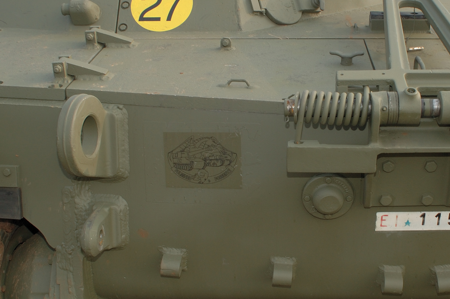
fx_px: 649
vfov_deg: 25.9
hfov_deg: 37.7
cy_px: 130
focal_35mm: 52
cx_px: 306
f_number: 9
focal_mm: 20
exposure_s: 1/100
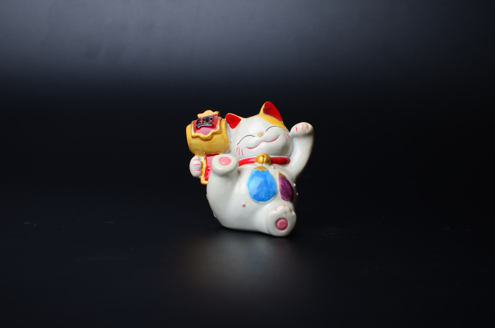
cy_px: 164
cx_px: 248
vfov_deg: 25.6
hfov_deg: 37.9
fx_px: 720
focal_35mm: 52
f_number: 10
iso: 100
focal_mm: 35
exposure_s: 1/160
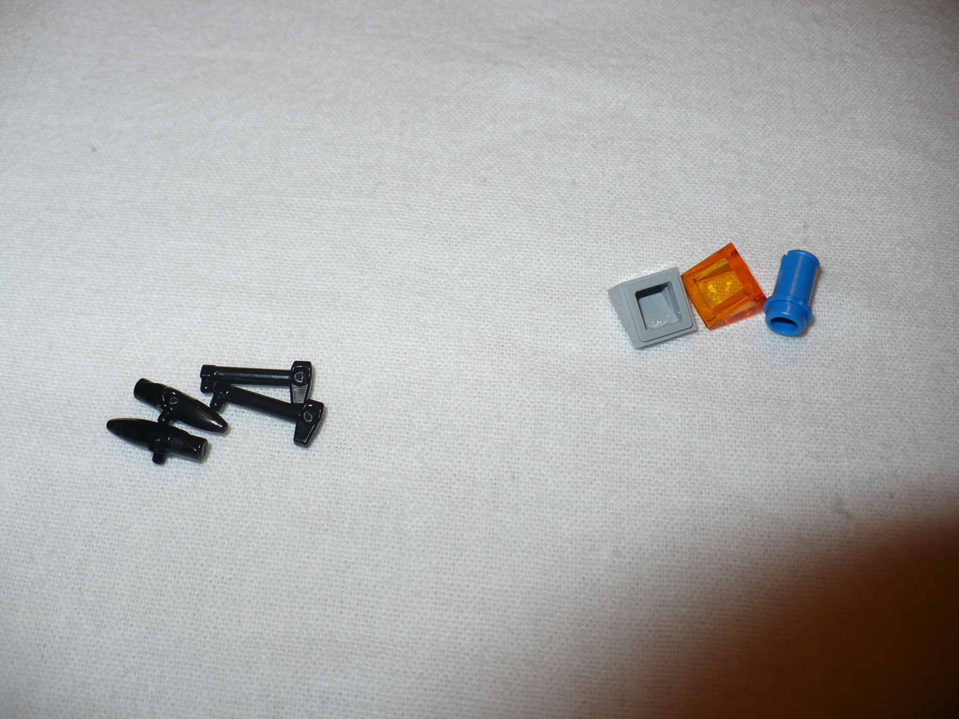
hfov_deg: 50.1
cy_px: 360
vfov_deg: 38.7
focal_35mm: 37
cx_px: 480
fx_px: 1025
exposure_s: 1/30
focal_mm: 6.1
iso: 100
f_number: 2.8
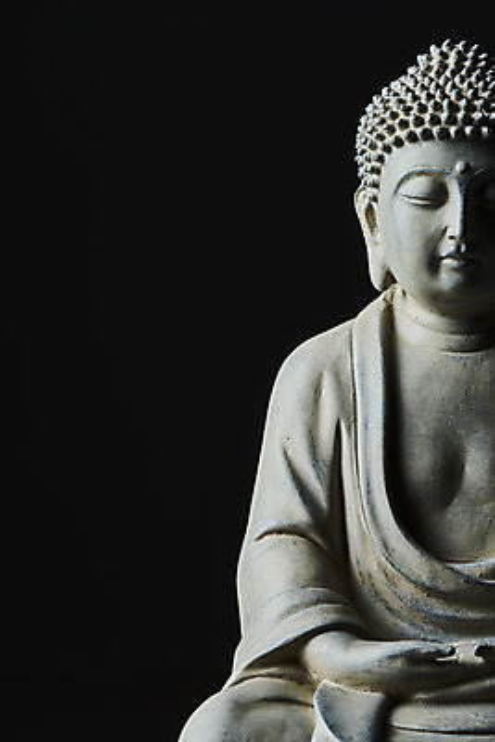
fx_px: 2164
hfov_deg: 13.1
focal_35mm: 105
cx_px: 248
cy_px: 371
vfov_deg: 19.4
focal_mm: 105
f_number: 25
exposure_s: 1/125
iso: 64
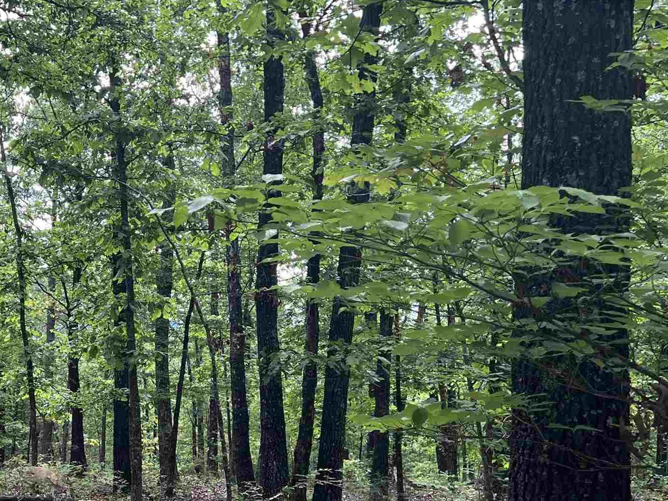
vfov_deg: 25.1
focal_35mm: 58
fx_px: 1119
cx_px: 5
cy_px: 323
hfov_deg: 30.9
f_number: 1.5
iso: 50
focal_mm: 5.7
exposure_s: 1/313
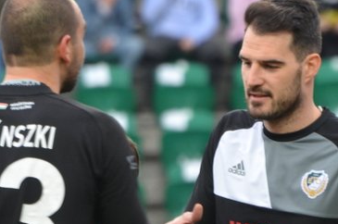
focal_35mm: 1232
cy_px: 204
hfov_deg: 1.7
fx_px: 11547
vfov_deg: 1.1
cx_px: 50
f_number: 5.6
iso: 400
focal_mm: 250
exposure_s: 1/80
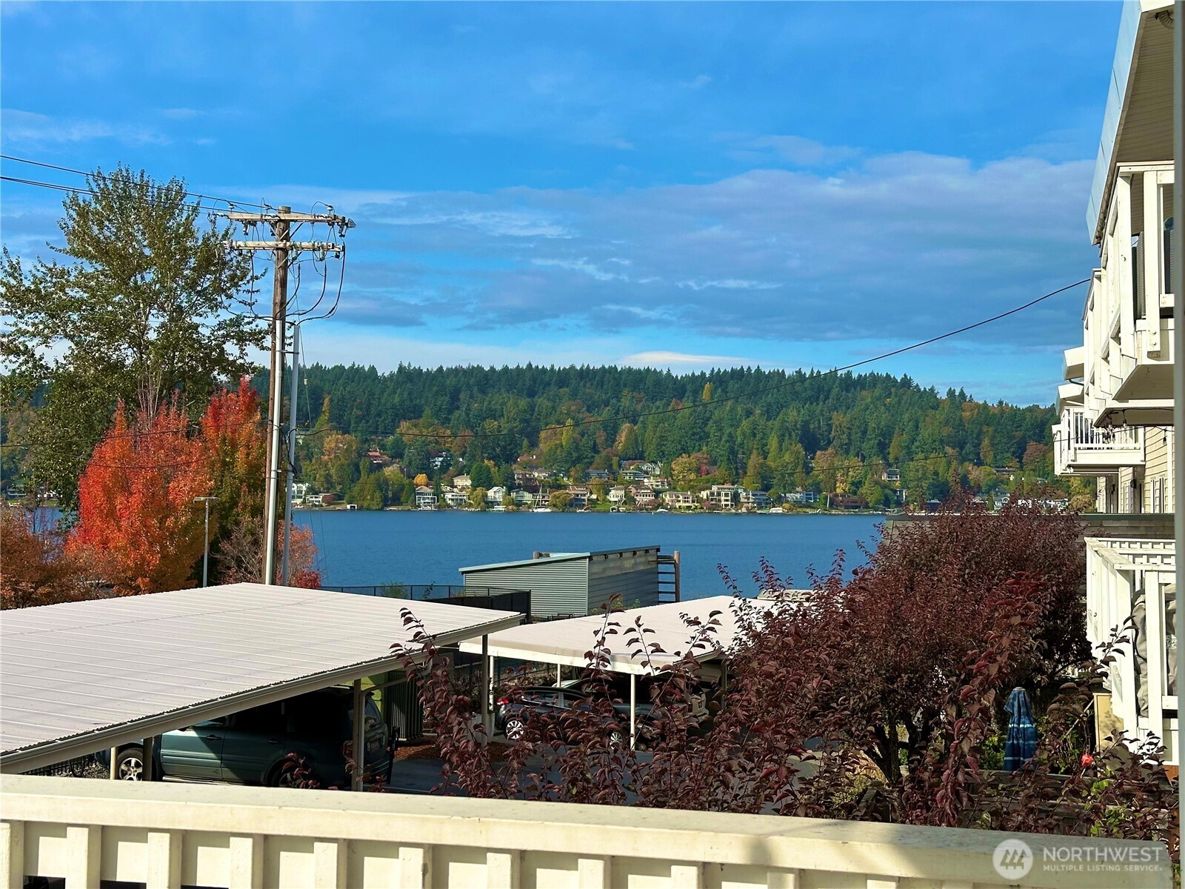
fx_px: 1643
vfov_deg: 30.3
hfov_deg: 39.7
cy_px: 444
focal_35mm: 48
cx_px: 592
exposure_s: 1/4566
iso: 64
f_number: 1.78
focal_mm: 6.86
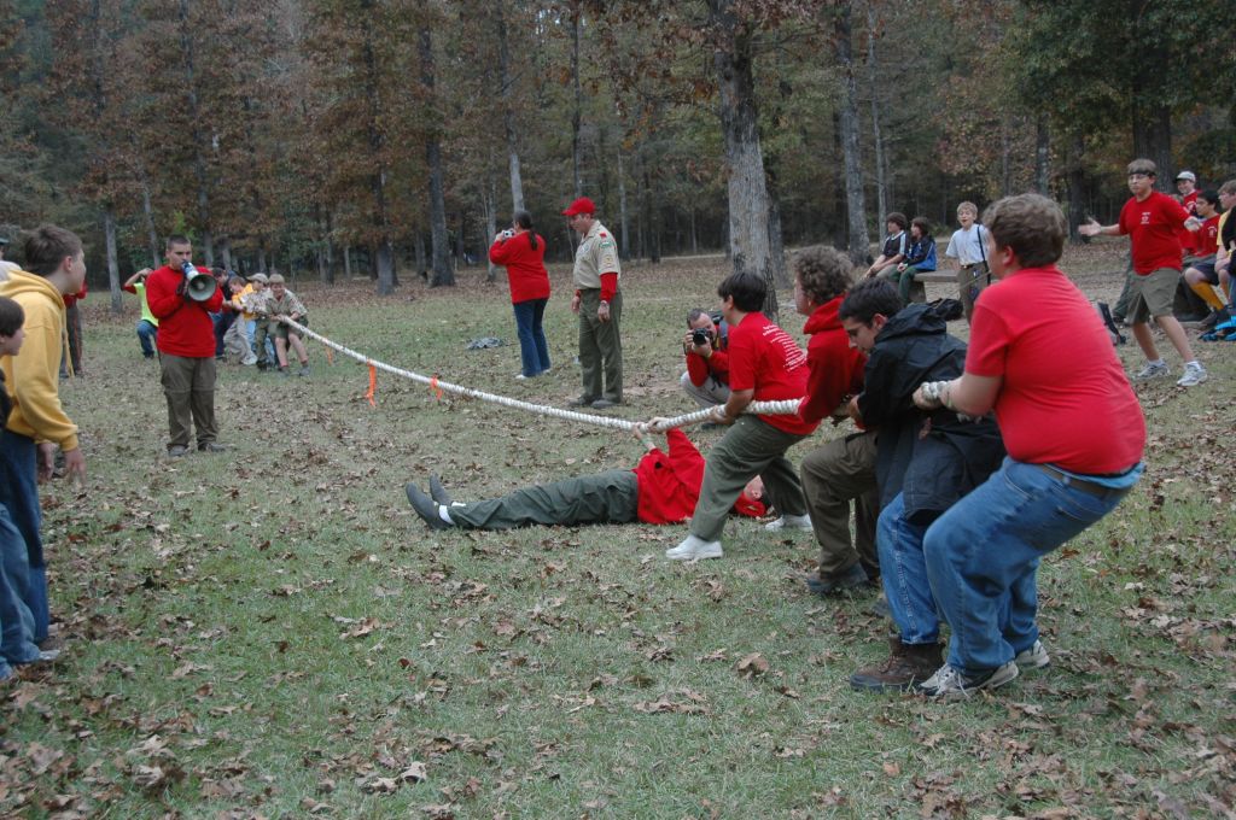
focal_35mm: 52
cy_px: 410
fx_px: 1800
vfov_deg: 25.7
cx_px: 618
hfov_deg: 37.9
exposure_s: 1/80
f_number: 4.5
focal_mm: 35
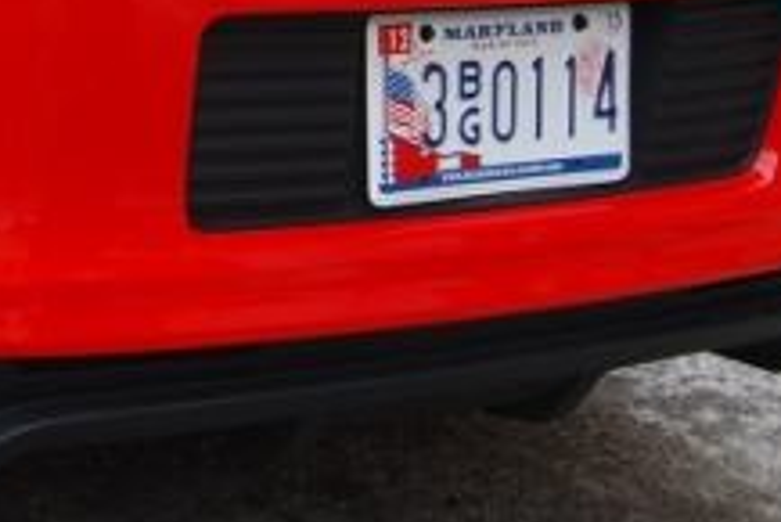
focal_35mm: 144
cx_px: -202
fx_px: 3126
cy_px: -270
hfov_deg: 13.8
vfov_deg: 9.3
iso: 200
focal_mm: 26
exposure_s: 1/160
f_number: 6.3
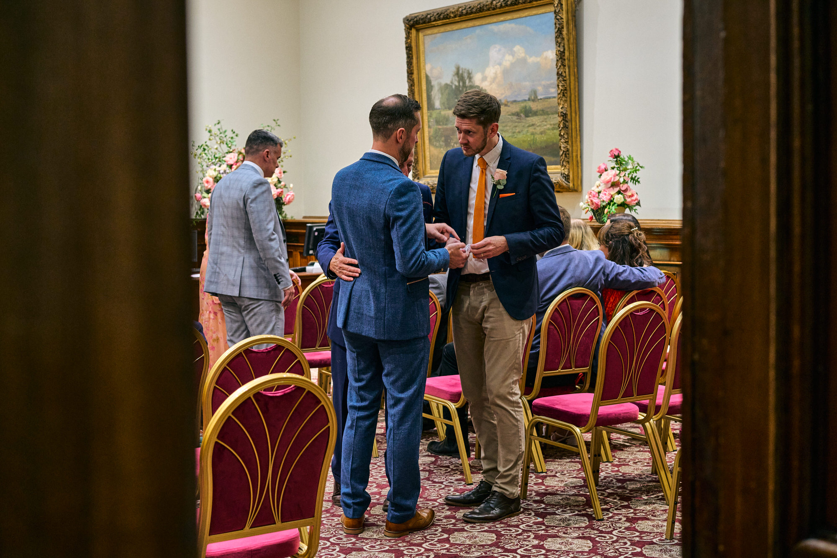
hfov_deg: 36.2
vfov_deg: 24.6
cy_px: 279
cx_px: 418
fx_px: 1279
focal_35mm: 55
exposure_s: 1/50
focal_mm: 55
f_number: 4.5
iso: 2500
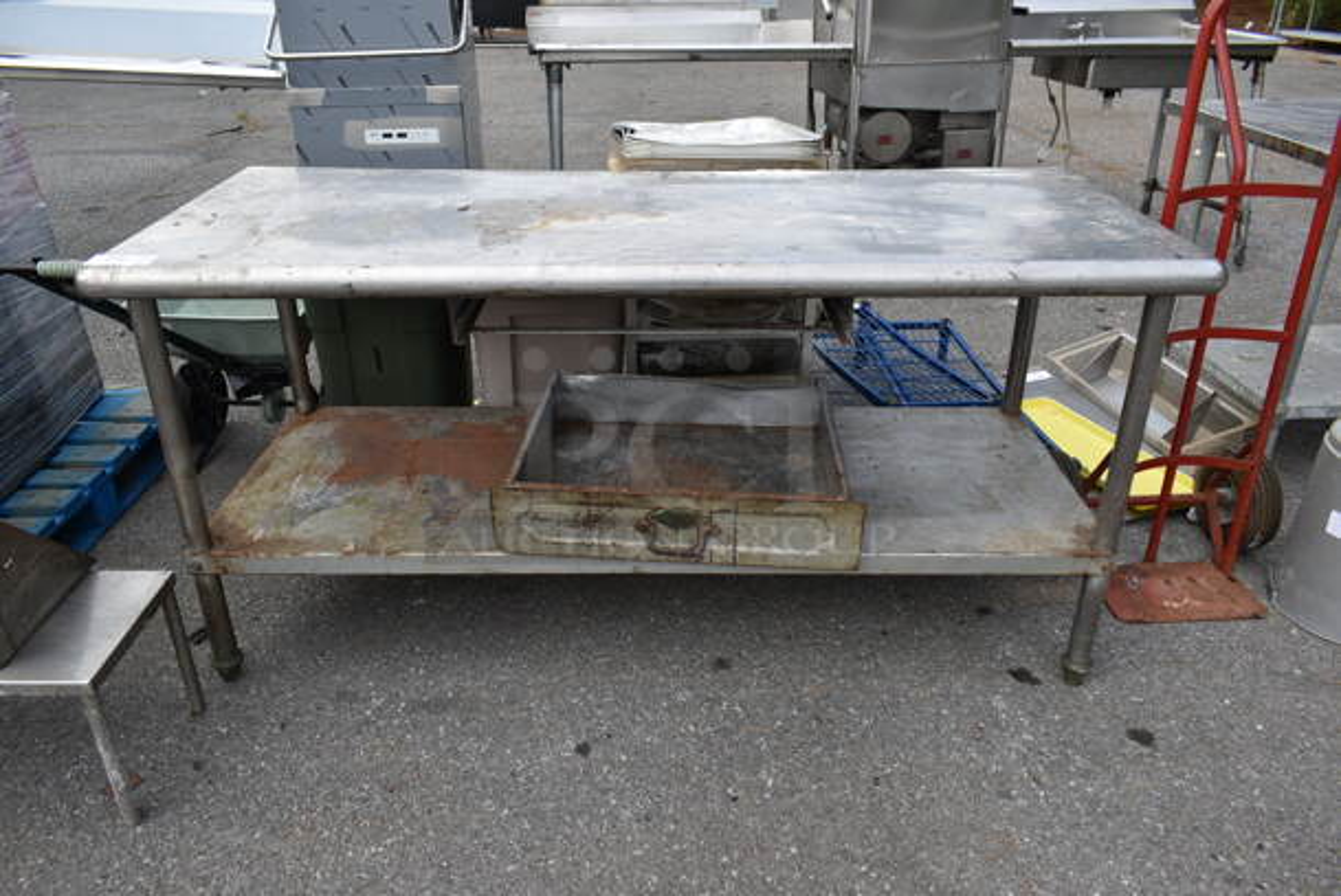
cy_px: 448
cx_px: 670
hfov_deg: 67.3
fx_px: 1007
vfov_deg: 48.0
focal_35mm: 27
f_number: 6.3
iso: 100
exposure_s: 1/160
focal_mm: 18
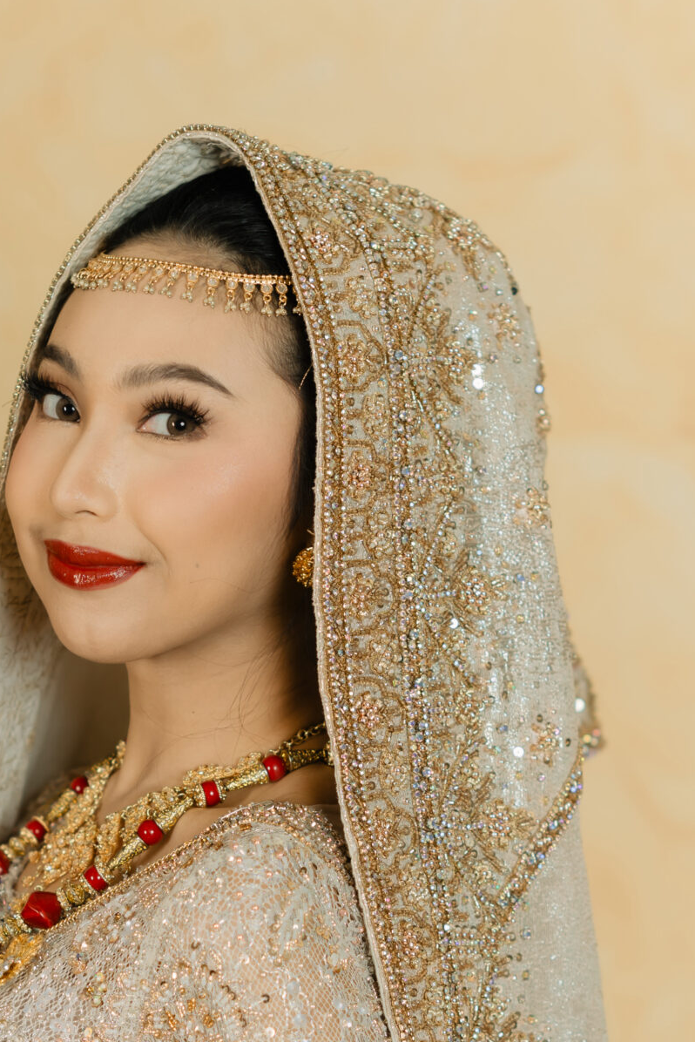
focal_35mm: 107
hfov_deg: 12.7
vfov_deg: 19.0
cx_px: 139
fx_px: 3097
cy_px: 680
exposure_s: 1/125
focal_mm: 50
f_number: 2.8
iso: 125
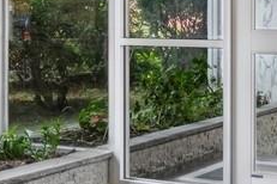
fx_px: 800
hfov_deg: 19.6
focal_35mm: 104
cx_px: 156
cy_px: 26
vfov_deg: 13.1
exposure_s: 1/13
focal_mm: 15
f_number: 14
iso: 640
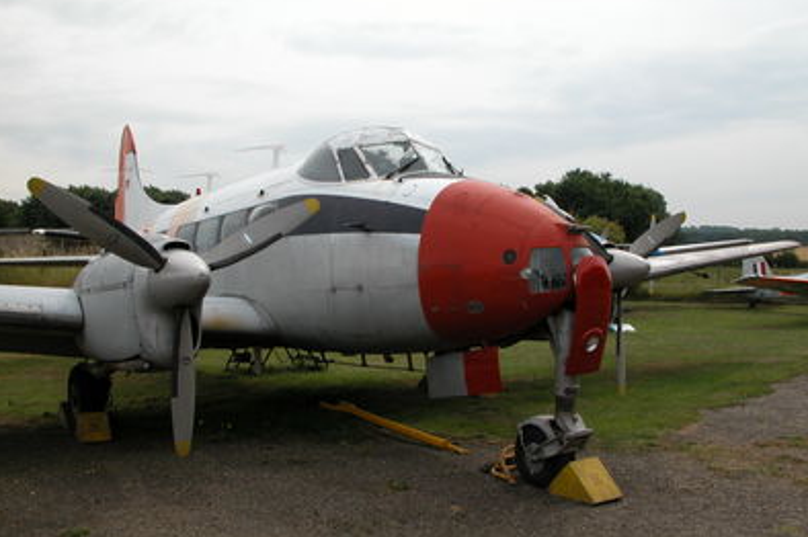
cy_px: 244
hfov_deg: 51.9
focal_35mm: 37
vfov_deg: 35.9
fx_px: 830
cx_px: 402
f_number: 7.1
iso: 100
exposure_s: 1/312
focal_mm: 8.9
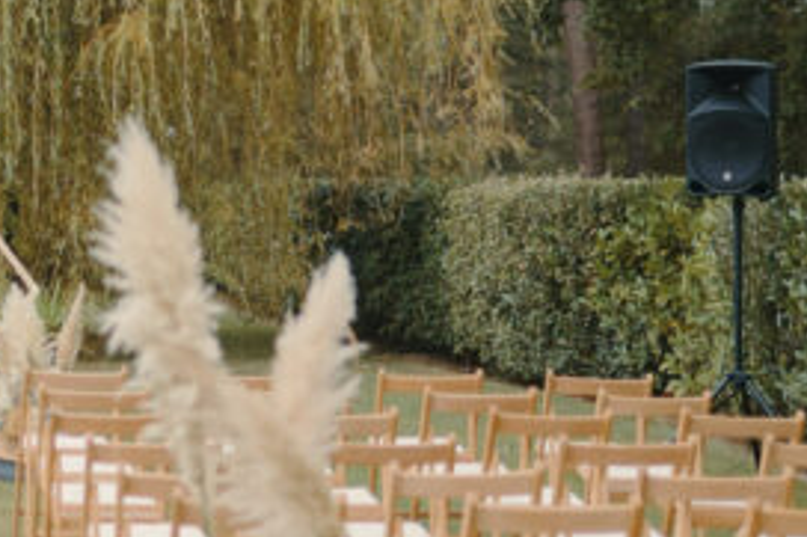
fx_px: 2957
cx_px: -211
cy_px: 36
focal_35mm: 132
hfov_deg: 14.9
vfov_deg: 10.3
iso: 100
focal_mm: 35
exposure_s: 1/3000
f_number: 1.8
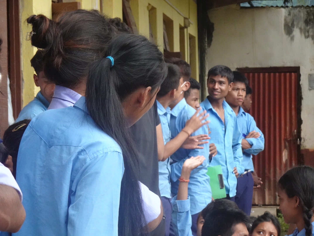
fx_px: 1660
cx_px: 157
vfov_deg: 8.1
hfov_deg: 10.8
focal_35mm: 183
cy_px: 118
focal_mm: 29.41
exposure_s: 1/200
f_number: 5.6
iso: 800
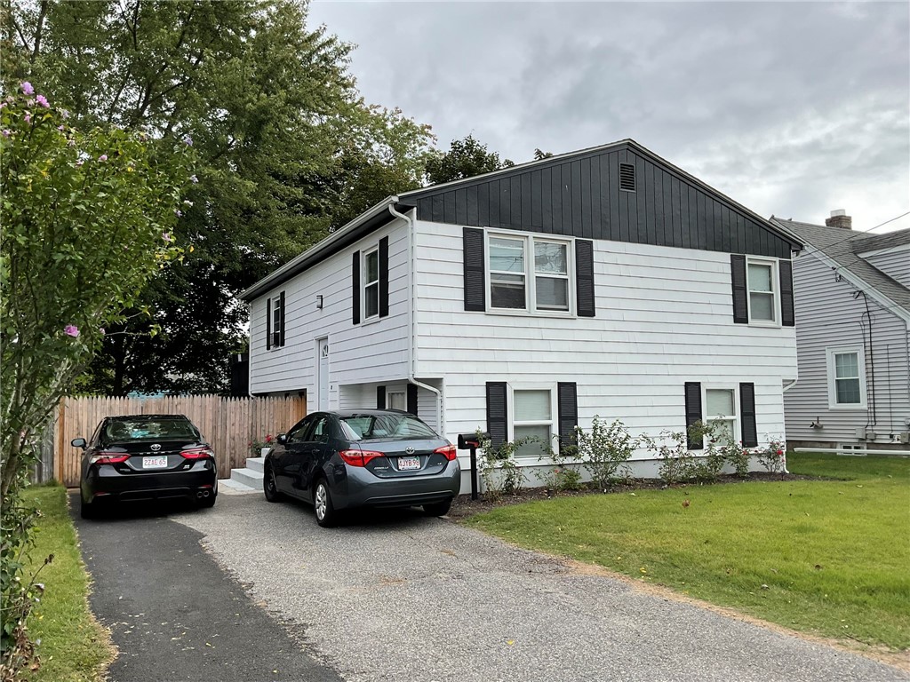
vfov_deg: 48.2
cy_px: 341
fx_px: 762
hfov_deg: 61.7
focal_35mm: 29
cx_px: 455
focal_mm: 3
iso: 16
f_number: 1.8
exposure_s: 1/1451
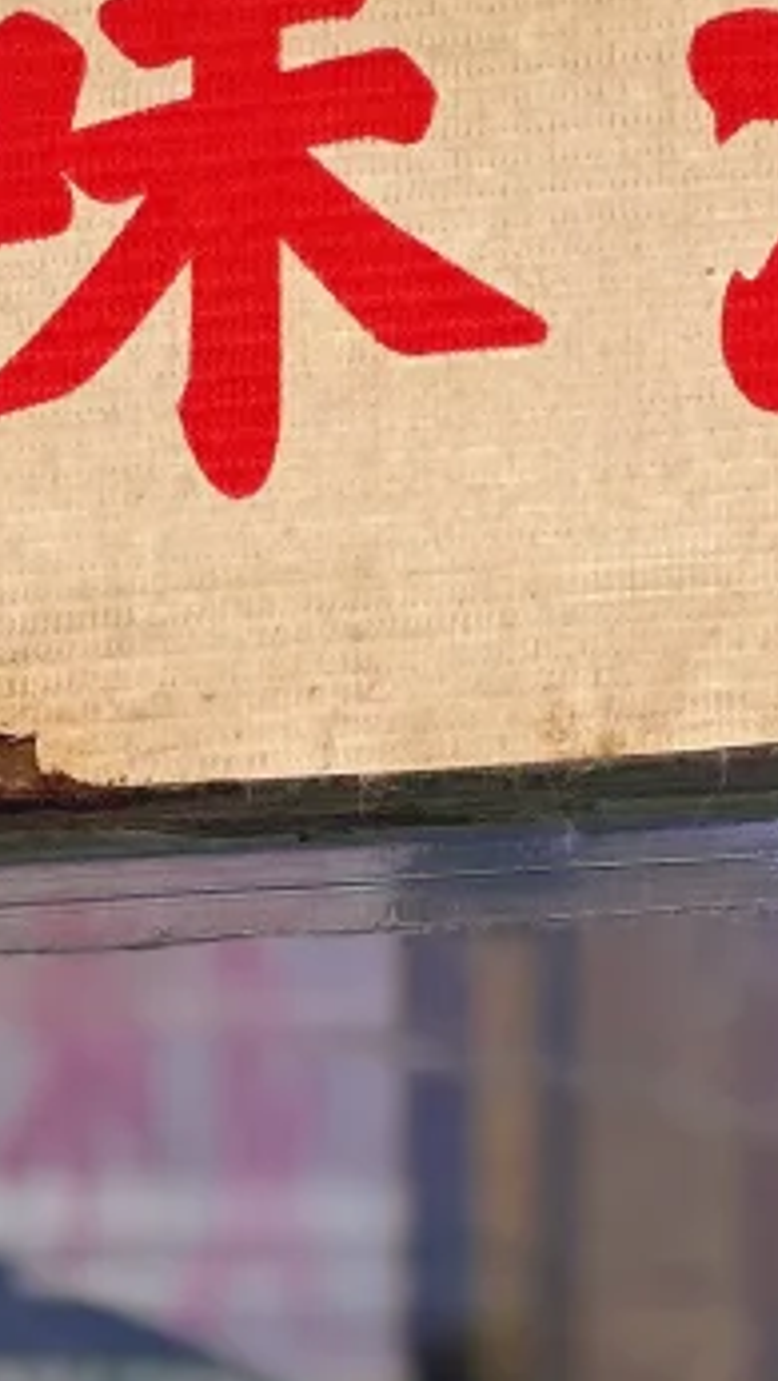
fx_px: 12781
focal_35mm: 349
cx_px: 415
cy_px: 1589
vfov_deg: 6.2
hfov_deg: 3.5
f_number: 2.8
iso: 25
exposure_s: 1/216
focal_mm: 9
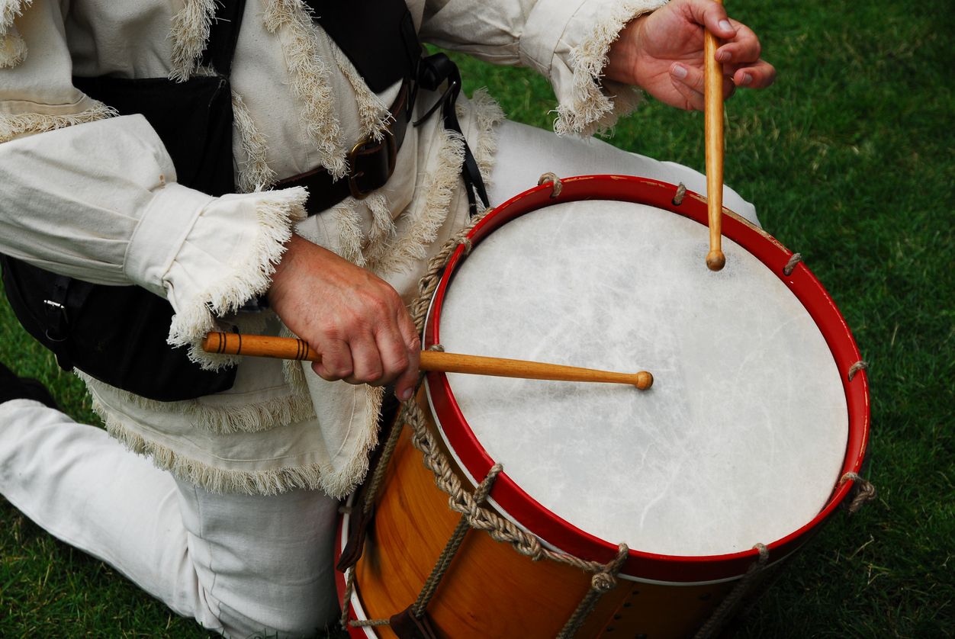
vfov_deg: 19.0
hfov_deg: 28.0
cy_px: 320
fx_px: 1912
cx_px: 478
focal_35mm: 72
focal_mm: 48
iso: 200
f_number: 5
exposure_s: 1/500
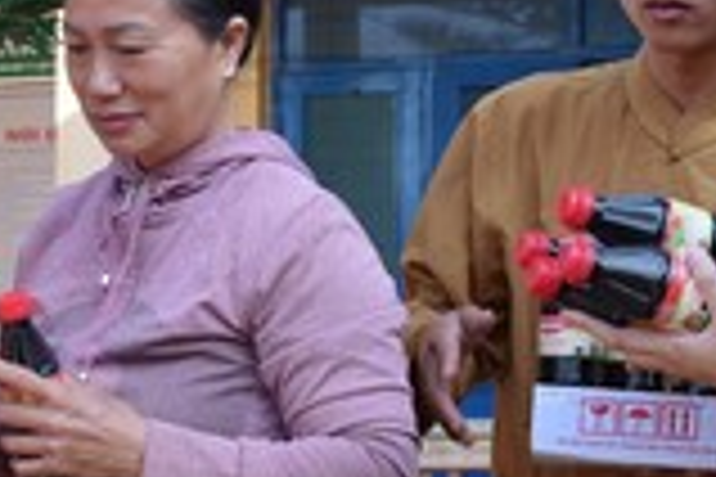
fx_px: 2605
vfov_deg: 10.4
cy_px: 351
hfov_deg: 15.4
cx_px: 23
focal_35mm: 131
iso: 100
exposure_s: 1/160
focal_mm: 32
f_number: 5.6
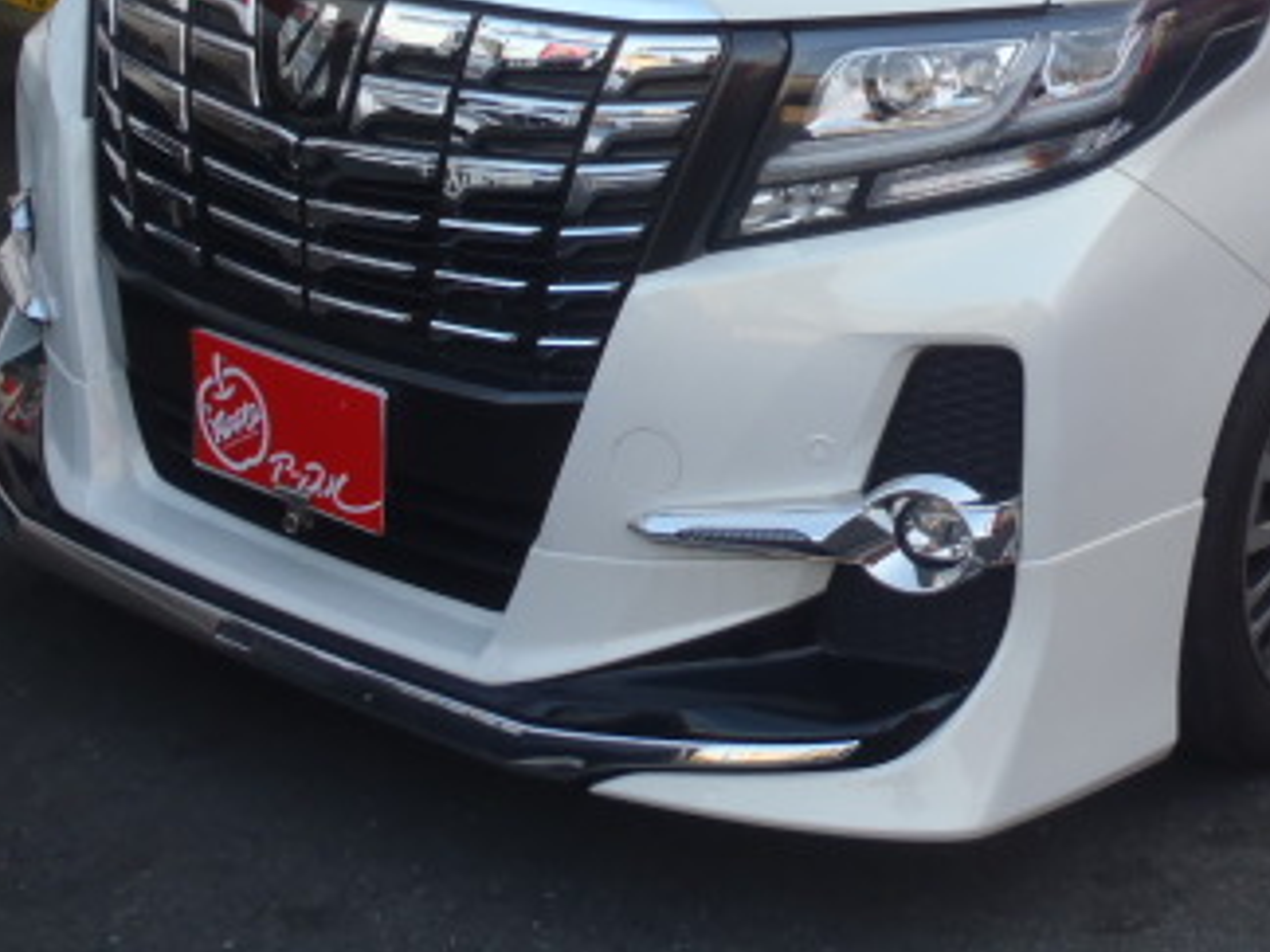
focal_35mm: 75
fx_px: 2752
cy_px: 43
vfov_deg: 19.2
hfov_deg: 25.2
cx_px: 1129
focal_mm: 6.83
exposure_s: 1/40
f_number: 4.6
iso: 80
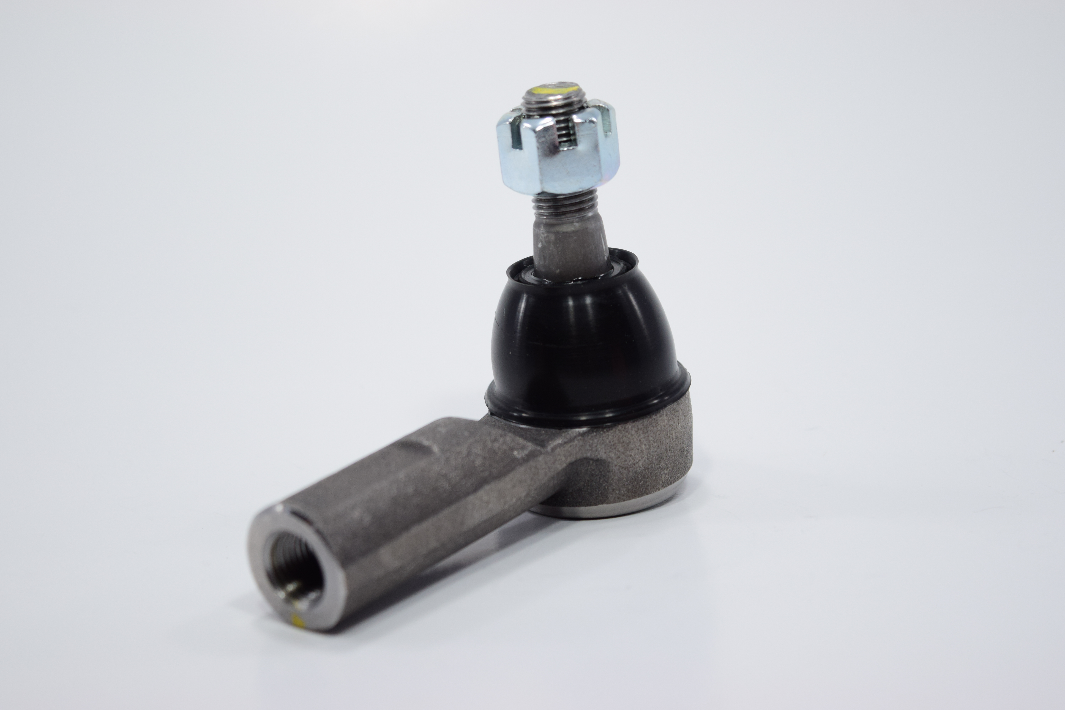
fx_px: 2130
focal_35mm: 72
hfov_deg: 28.1
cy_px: 355
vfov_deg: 18.9
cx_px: 532
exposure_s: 1/125
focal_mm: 48
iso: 400
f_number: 5.3
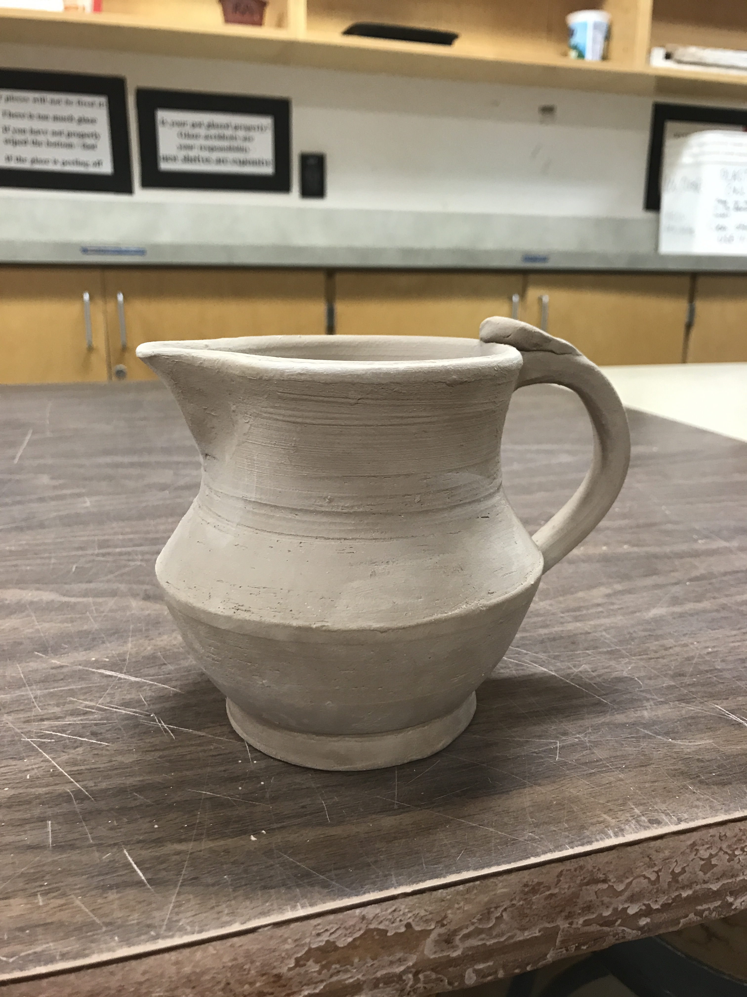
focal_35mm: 28
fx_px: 806
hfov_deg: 49.7
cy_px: 498
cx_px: 374
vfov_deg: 63.4
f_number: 1.8
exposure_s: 1/15
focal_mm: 3.99
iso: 40
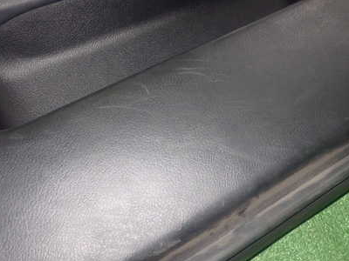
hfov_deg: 44.3
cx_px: 228
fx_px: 423
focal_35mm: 42
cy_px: 90
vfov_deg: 34.1
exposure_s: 1/30
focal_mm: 5.05
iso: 800
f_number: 6.3
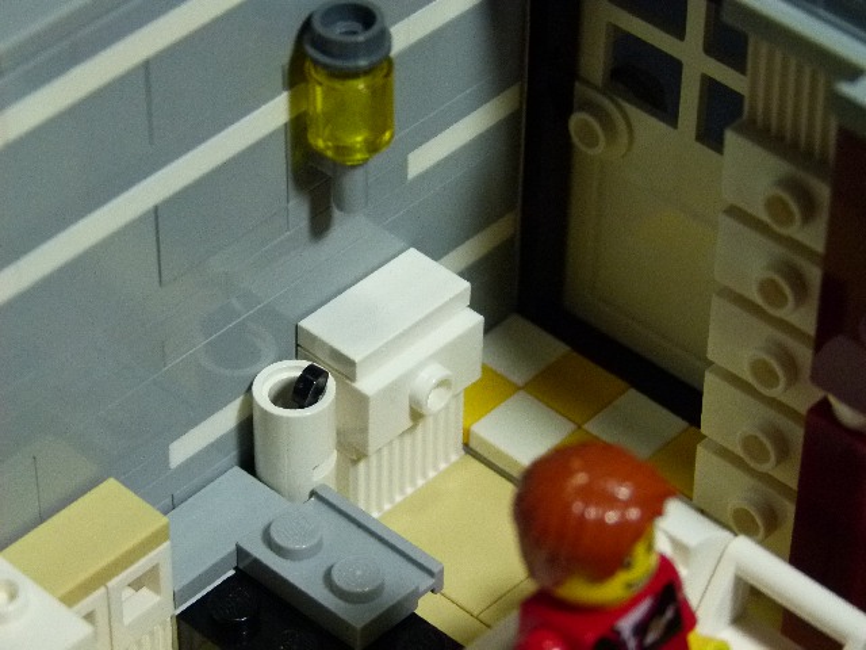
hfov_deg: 15.2
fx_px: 3252
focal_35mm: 130
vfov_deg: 11.4
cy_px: 325
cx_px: 433
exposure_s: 1/60
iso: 400
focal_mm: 23.4
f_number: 3.6
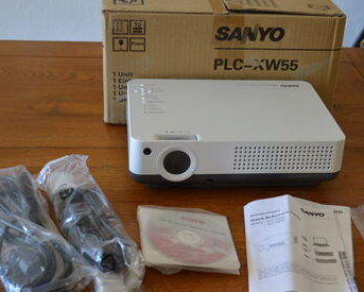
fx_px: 636
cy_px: 167
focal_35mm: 59
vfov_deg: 25.8
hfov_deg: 31.8
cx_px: 218
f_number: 4.5
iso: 400
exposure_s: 1/25
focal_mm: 30
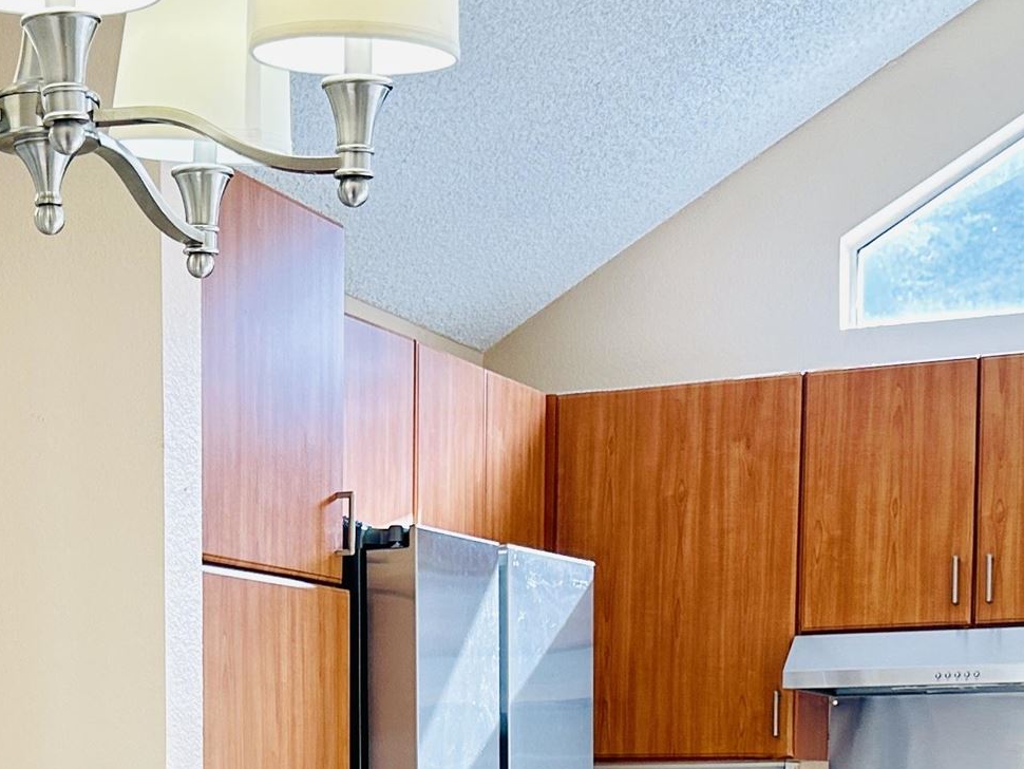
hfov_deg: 25.2
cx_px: 206
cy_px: 960
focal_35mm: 76
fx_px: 2249
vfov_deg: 18.3
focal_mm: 6.86
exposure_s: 1/133
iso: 125
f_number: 1.78
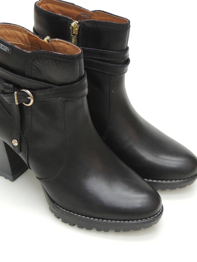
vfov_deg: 18.7
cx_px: 98
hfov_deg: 14.1
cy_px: 131
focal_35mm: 105
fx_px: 797
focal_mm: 18.7
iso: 100
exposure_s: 1/5
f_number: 4.2
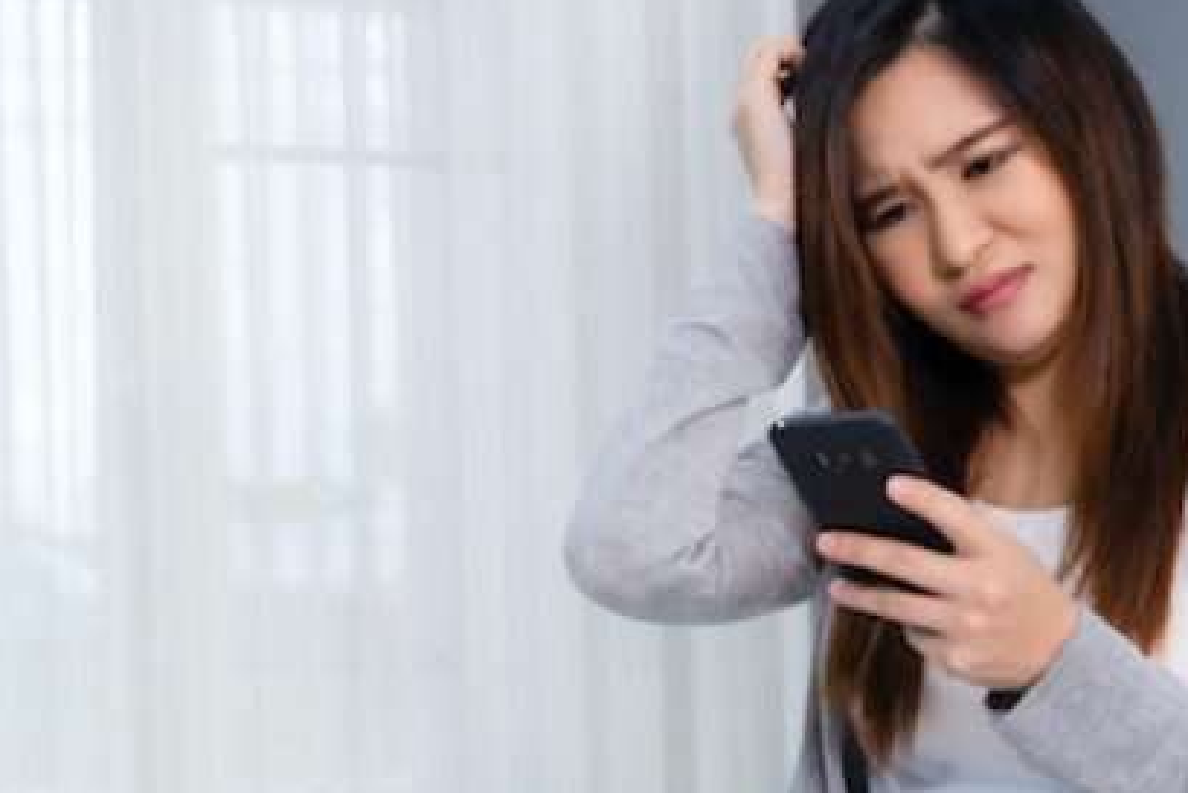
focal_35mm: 77
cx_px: 465
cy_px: 674
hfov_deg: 26.2
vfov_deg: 17.5
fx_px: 2542
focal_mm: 35
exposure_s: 1/50
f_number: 2.8
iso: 320
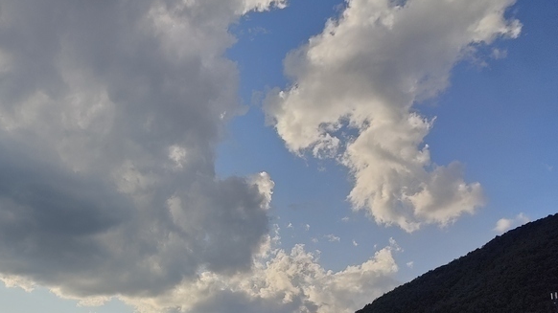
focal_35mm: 44
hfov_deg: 43.0
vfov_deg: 26.3
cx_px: 71
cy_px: 271
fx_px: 651
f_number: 1.8
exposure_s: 1/6711
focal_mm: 6.06
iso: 64
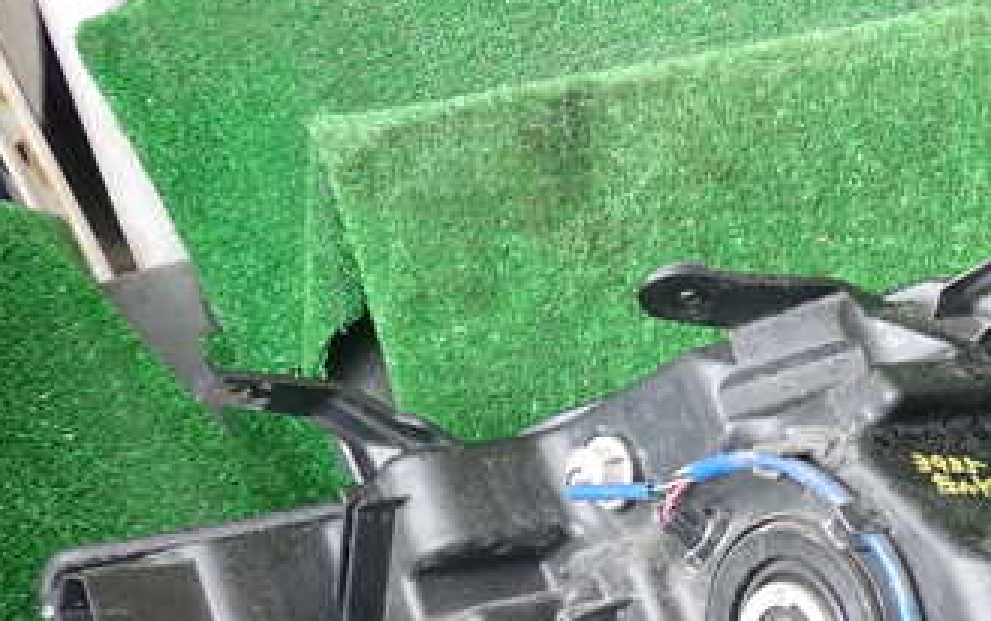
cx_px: 886
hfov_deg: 33.3
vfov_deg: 22.1
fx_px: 1567
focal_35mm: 58
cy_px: 488
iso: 200
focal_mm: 5.4
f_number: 2.3
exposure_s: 1/60
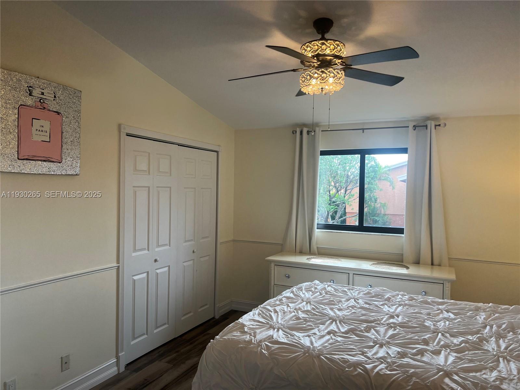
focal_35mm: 26
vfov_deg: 53.1
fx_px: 391
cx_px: 260
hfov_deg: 67.3
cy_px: 195
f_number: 1.5
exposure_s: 1/120
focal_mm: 5.7
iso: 50
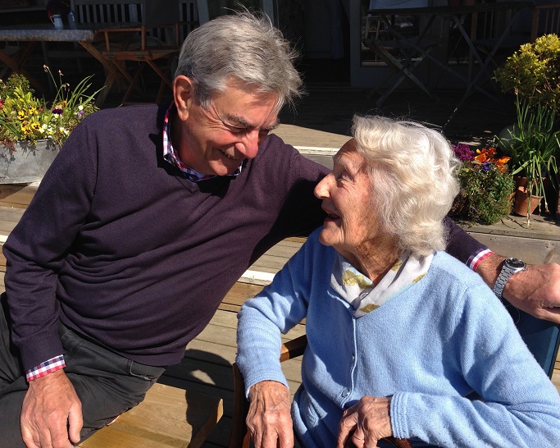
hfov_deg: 51.5
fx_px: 580
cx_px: 298
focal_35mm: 35
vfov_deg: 42.2
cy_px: 222
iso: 50
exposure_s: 1/1506
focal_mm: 4.12
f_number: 2.4
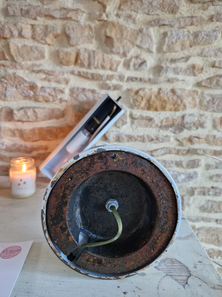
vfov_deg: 73.9
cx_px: 111
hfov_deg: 58.9
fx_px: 197
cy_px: 148
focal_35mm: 23
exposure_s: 1/100
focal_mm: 5.4
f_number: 1.8
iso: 640
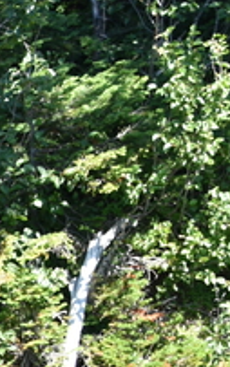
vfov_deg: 6.8
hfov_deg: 4.2
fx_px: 3087
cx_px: -355
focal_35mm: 308
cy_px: 443
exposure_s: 1/125
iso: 100
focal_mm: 48
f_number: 5.6
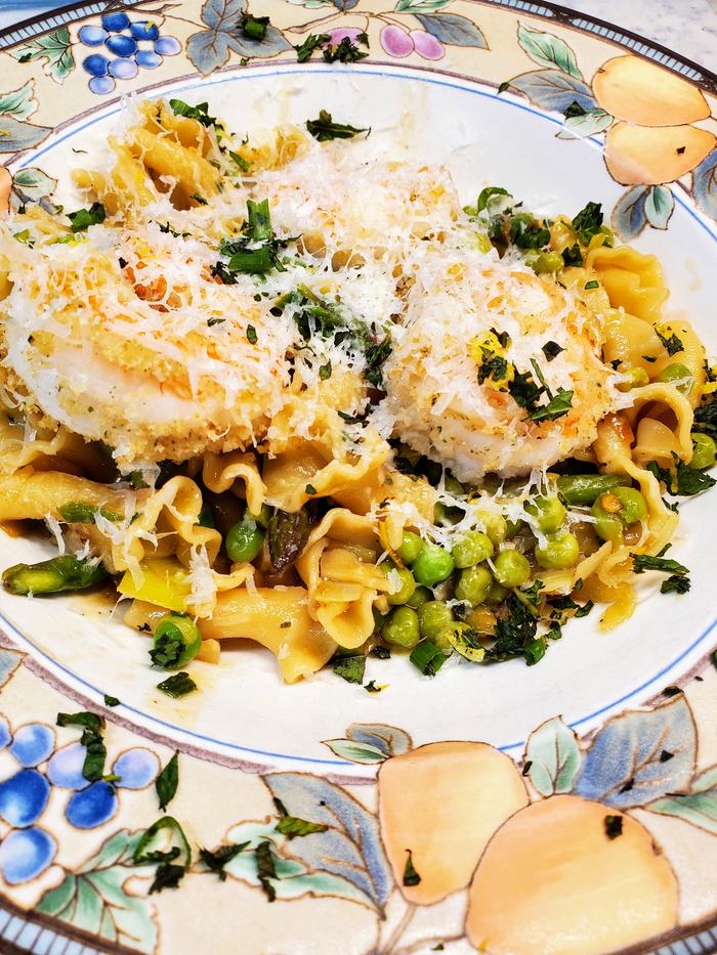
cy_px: 478
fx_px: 718
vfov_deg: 67.3
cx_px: 358
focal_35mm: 26
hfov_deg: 53.1
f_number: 2.4
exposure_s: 1/120
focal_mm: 4.3
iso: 160
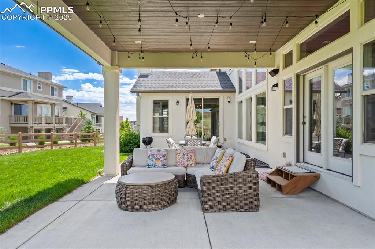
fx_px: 229
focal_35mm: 22
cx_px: 188
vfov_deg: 57.2
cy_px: 124
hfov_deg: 78.6
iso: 1000
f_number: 8
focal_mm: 22
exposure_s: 1/1000
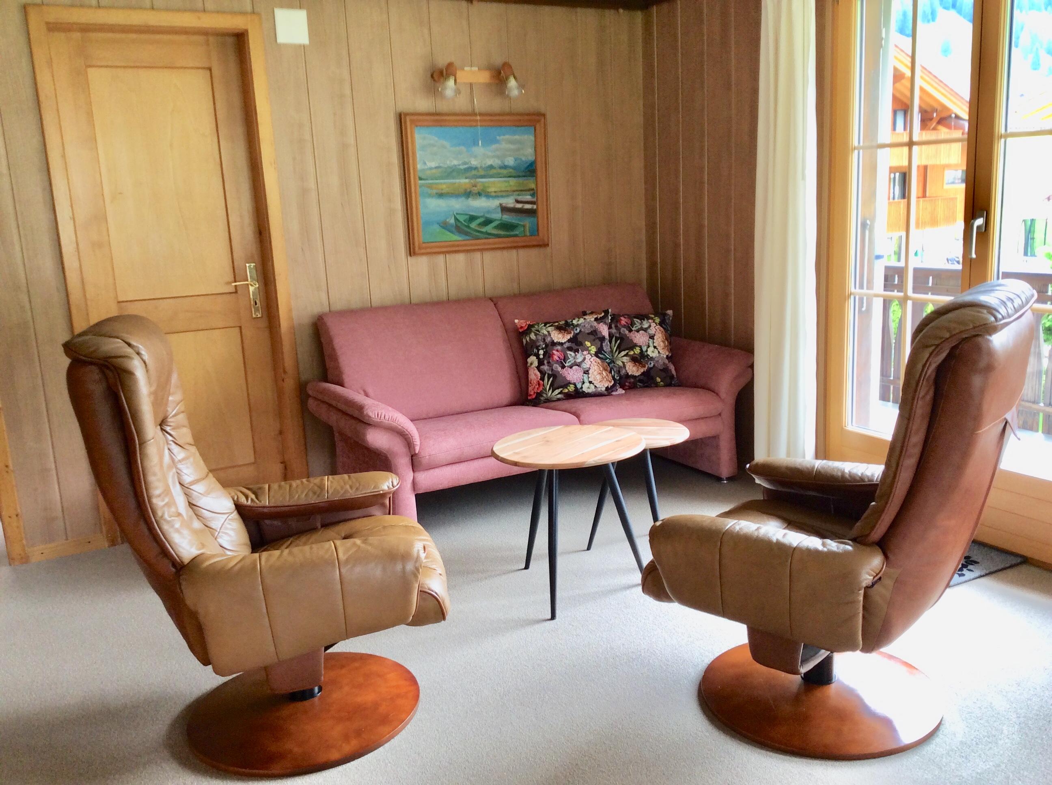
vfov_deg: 44.1
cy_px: 392
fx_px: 971
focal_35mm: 32
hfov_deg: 56.9
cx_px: 526
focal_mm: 3.3
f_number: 2.4
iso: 32
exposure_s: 1/25
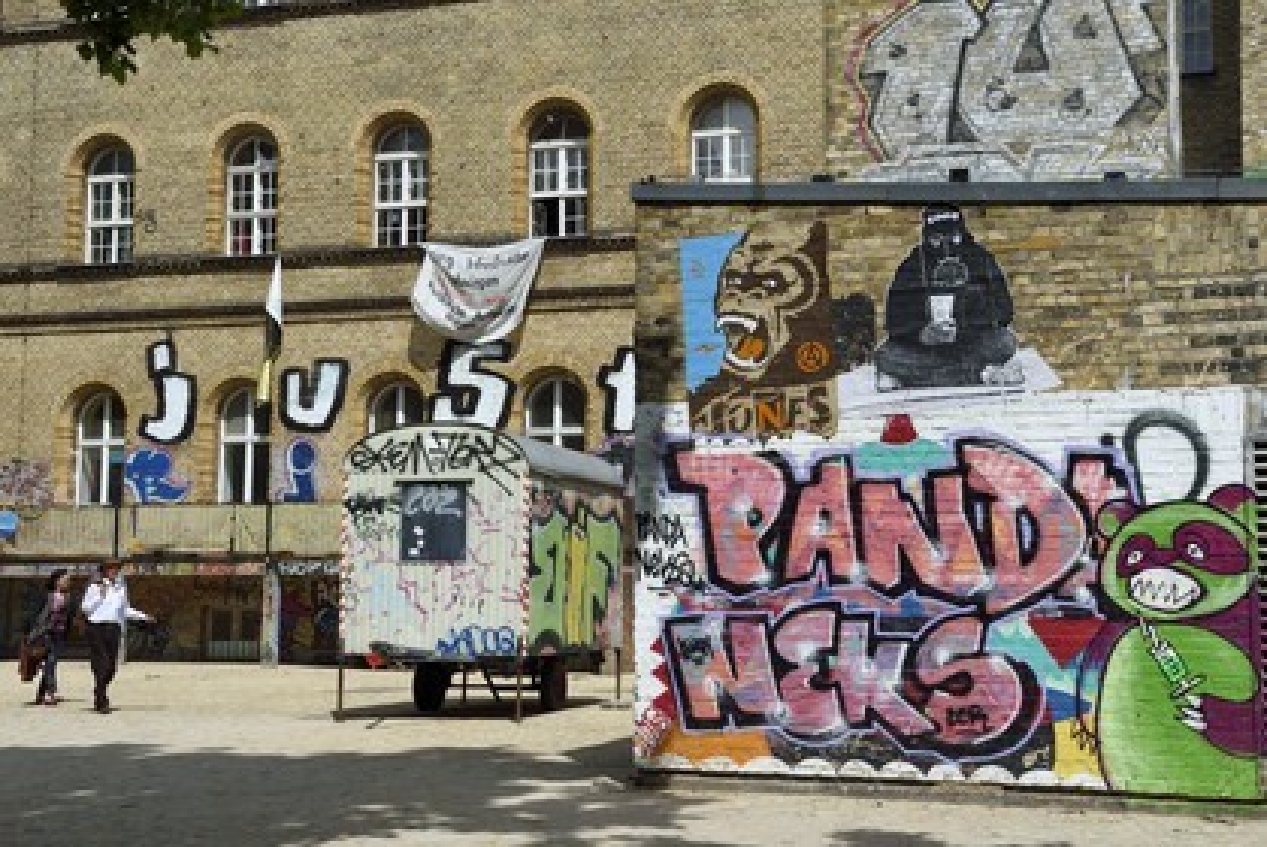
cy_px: 424
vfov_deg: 28.1
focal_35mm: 48
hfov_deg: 41.1
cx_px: 634
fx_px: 1690
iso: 200
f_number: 13
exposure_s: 1/320
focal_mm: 48
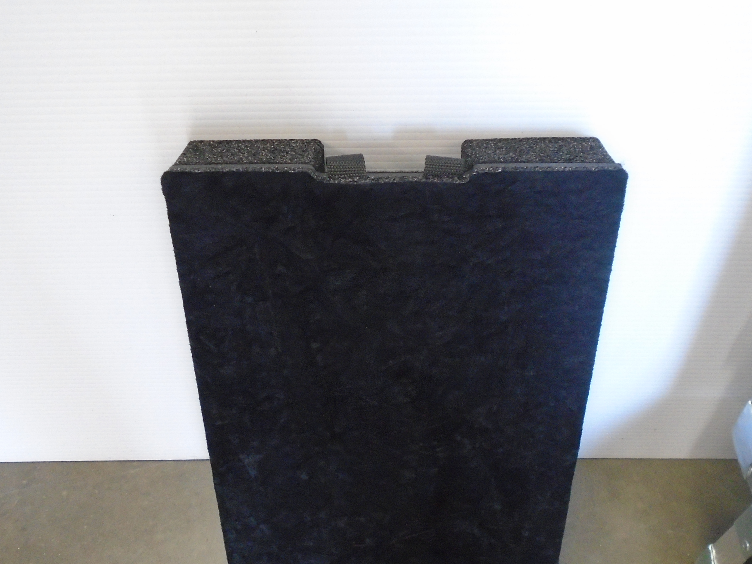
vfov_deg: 43.9
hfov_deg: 56.8
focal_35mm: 32
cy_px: 341
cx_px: 376
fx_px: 695
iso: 500
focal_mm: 4.6
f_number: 3.2
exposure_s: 1/50
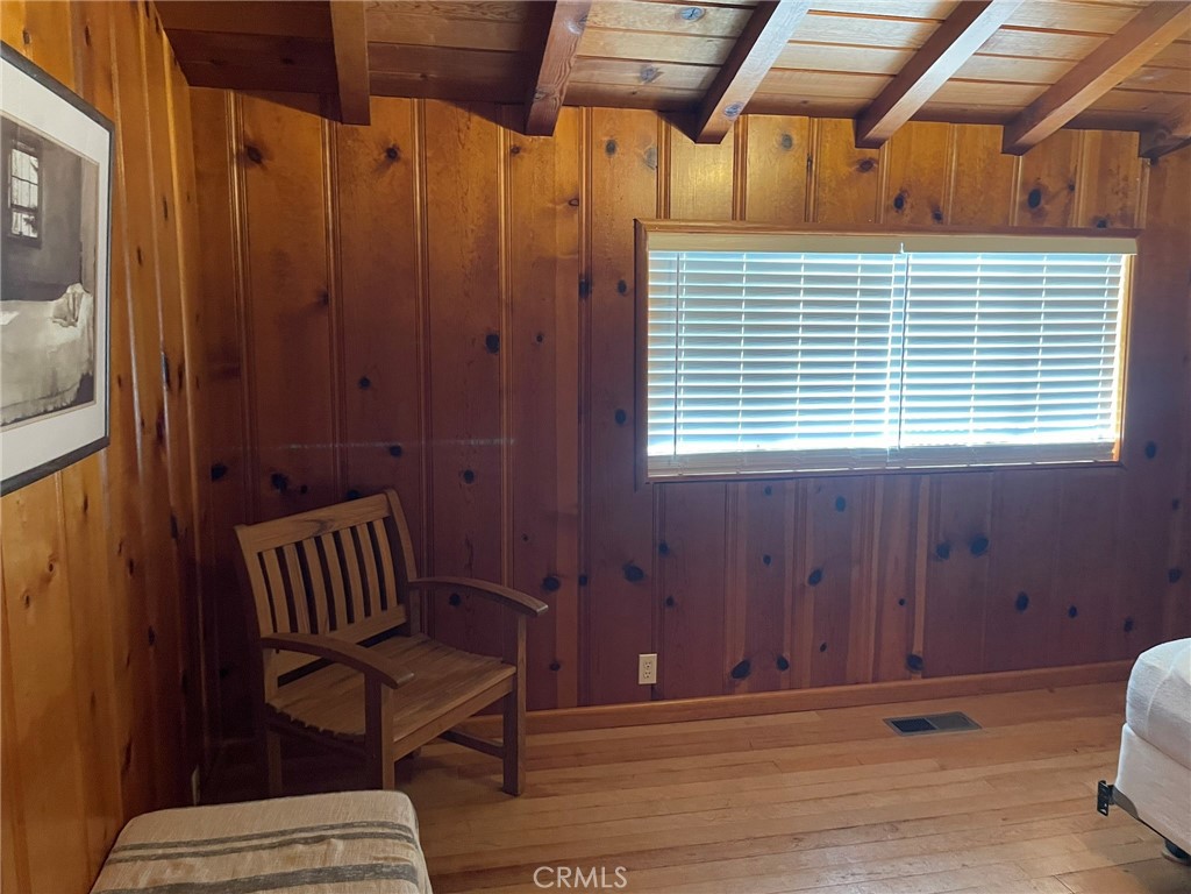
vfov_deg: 53.1
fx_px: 895
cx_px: 596
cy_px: 447
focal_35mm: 26
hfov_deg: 67.3
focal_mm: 4.2
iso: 500
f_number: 1.6
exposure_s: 1/40
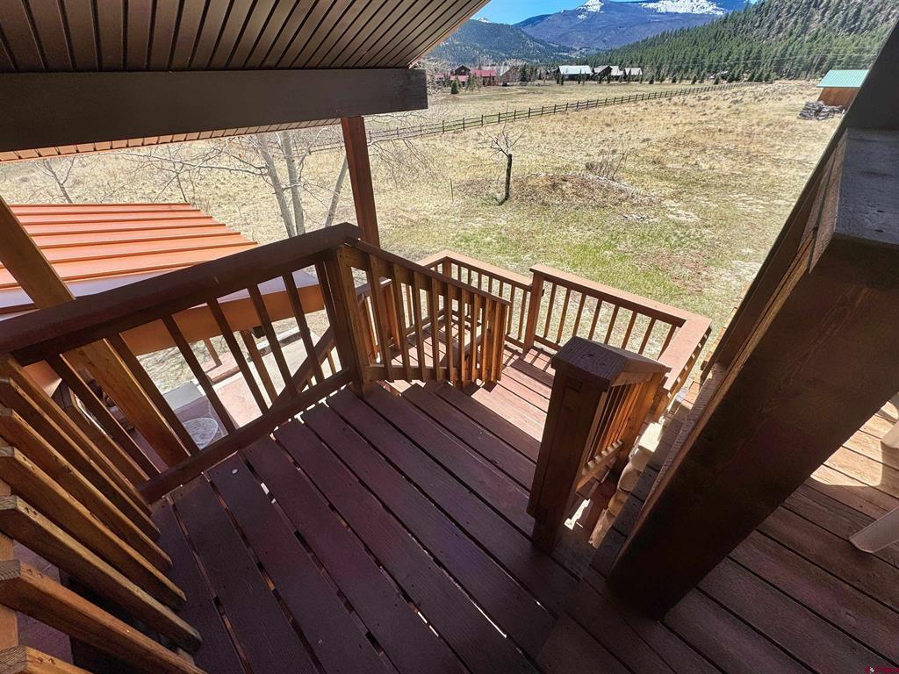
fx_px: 364
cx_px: 450
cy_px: 337
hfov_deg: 102.1
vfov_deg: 85.7
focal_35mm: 14
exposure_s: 1/868
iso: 40
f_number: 2.2
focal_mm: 2.22
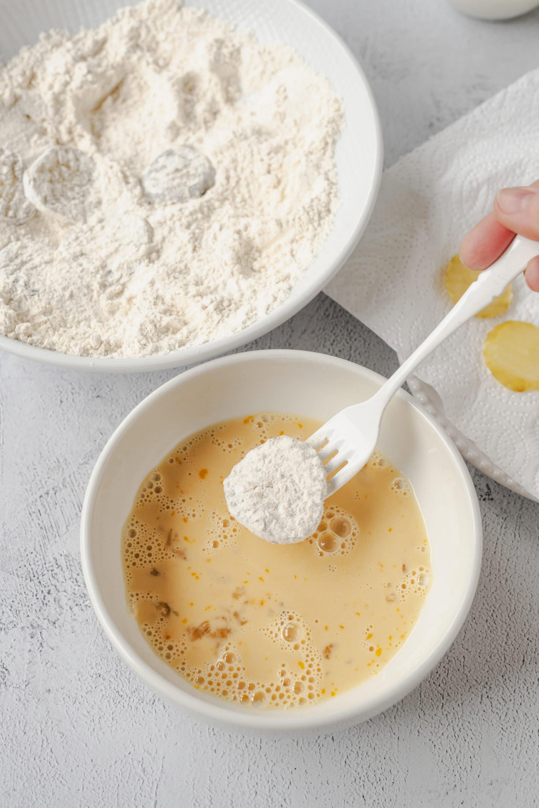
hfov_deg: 27.0
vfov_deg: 39.6
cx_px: 270
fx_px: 1122
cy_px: 404
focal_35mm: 50
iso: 250
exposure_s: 1/13
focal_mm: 50
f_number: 5.6
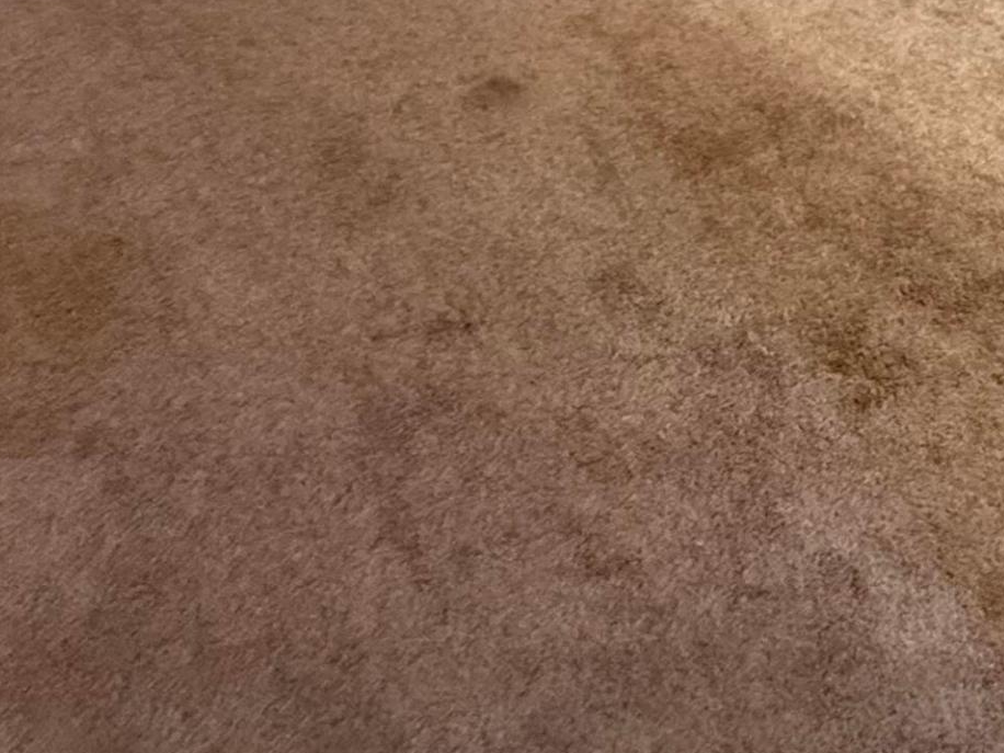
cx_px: 666
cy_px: -335
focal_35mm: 44
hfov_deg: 42.4
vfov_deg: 25.7
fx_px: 1276
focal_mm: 2.22
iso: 800
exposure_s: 1/60
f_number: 2.2
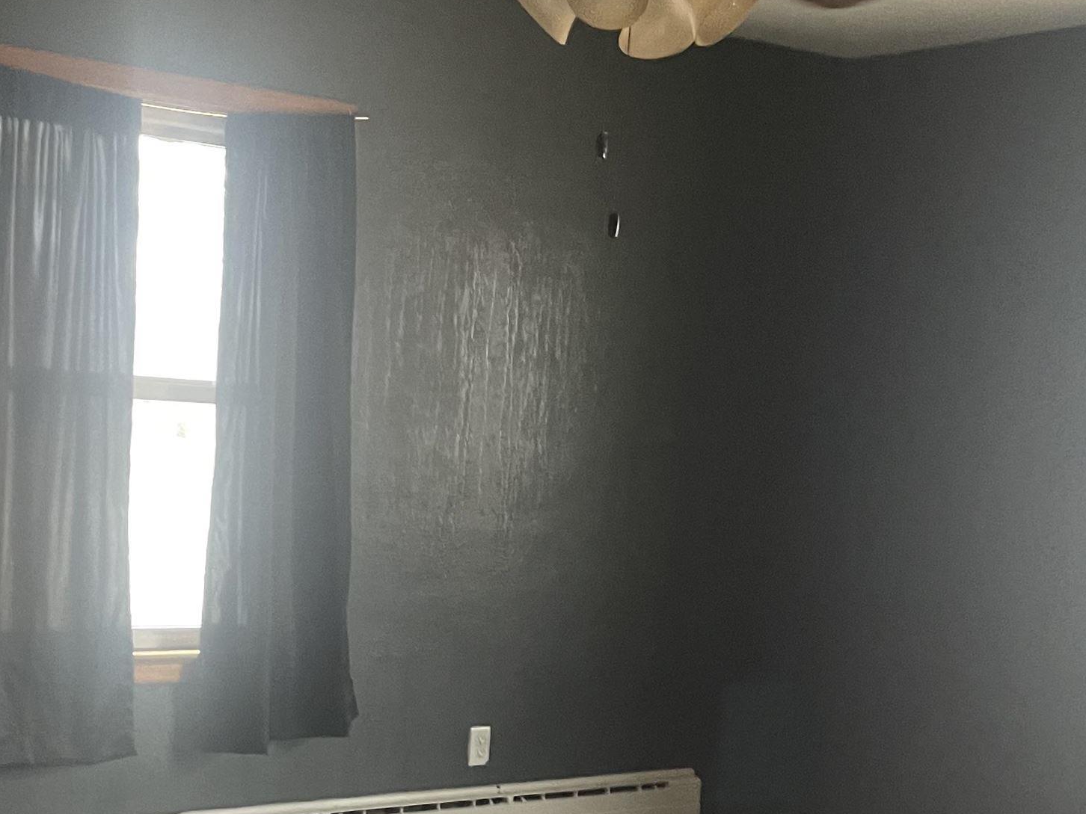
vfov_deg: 26.0
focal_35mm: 55
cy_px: 661
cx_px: 442
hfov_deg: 34.8
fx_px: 1726
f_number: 1.6
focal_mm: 4.2
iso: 320
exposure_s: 1/60
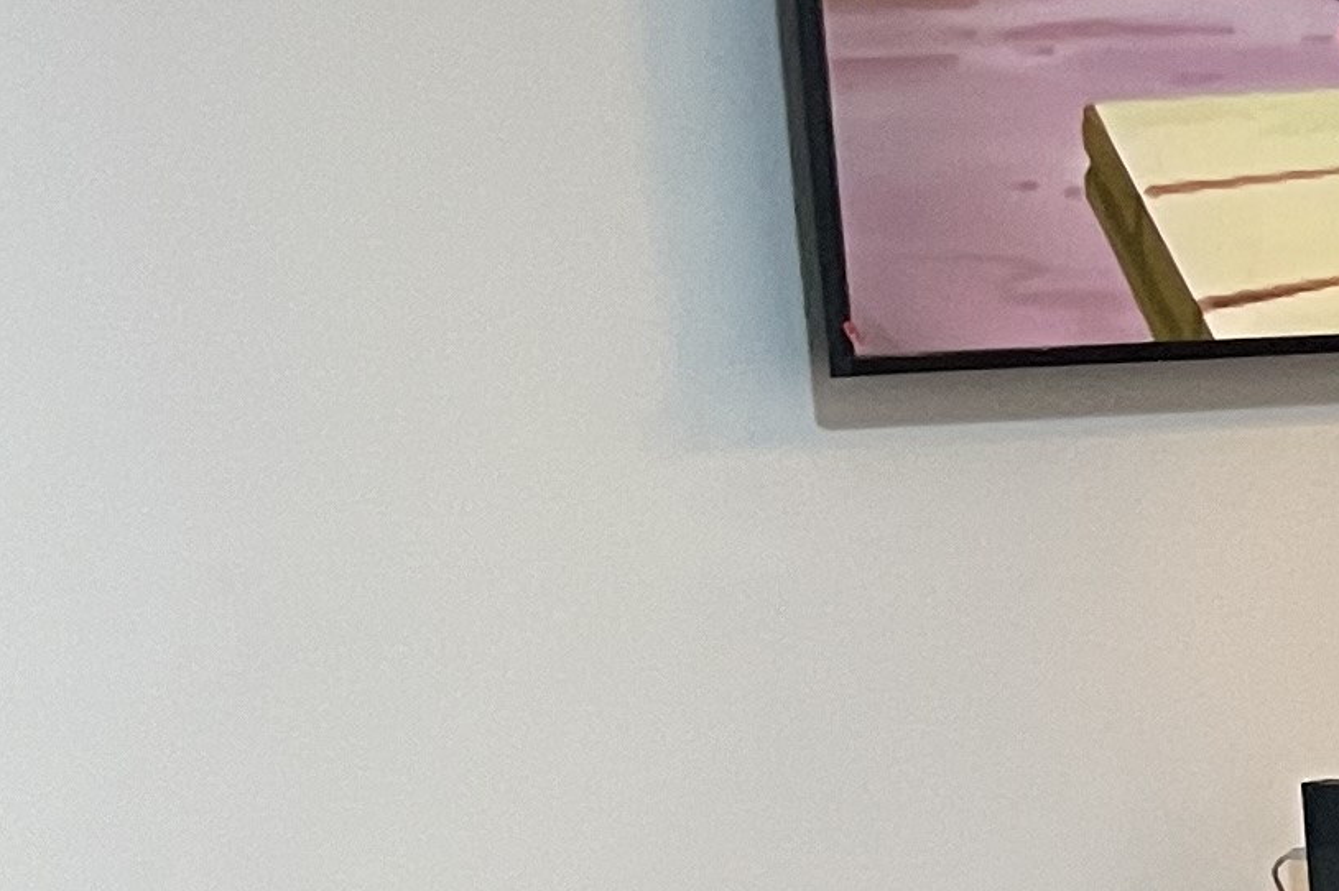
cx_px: 3249
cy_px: 894
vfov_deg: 10.1
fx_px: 4982
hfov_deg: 12.1
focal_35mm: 134
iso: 250
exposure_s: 1/60
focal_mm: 4.2
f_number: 1.6
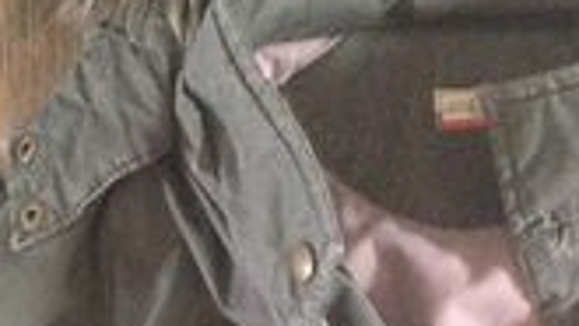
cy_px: 589
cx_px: 390
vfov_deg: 8.9
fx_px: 2012
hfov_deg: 16.3
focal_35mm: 131
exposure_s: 1/15
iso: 500
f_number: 2.4
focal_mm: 4.12
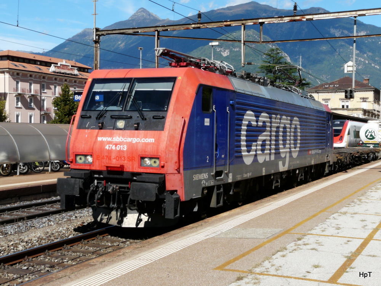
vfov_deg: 28.6
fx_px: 561
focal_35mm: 51
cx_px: 190
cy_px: 143
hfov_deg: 37.5
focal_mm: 8.3
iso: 100
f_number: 6.3
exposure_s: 1/400
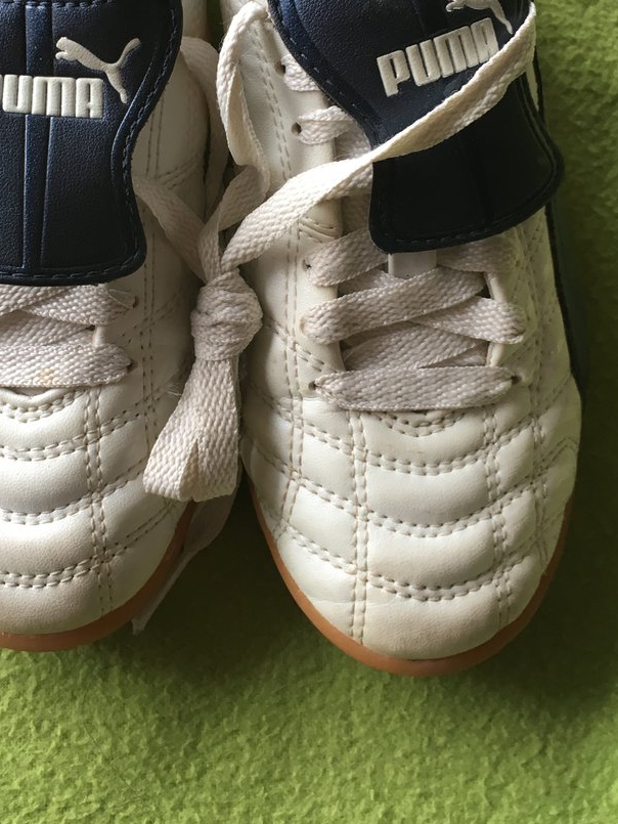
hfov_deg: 30.1
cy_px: 232
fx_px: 1142
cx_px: 219
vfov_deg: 38.9
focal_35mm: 48
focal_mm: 4.15
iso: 25
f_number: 2.2
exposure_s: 1/33
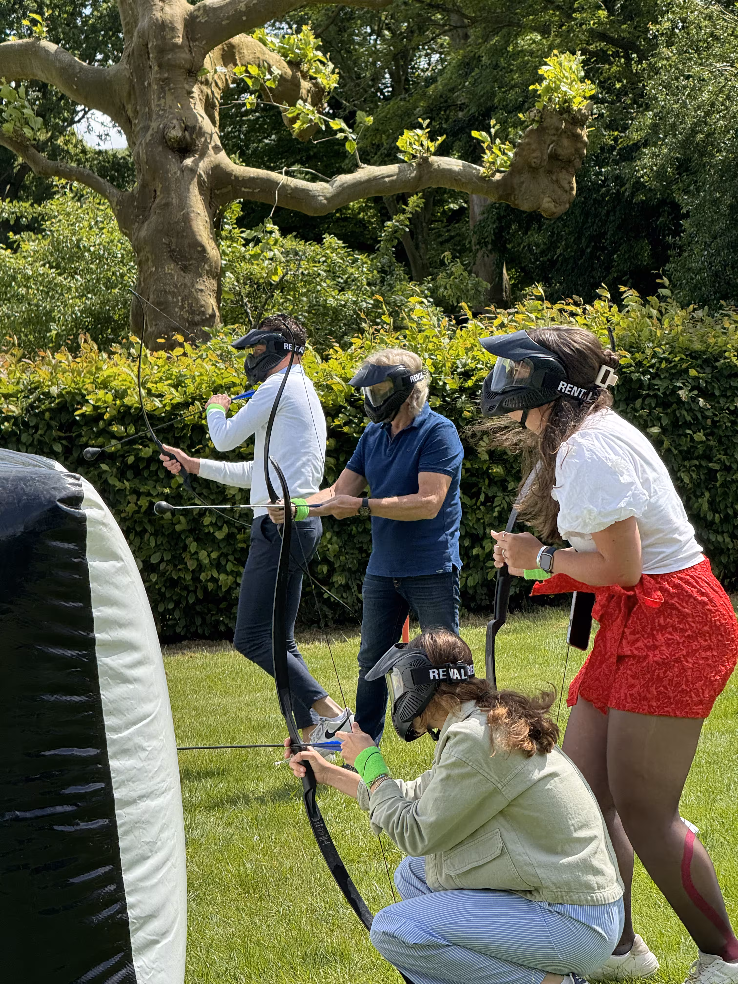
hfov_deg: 12.3
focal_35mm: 120
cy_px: 492
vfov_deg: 16.4
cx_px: 369
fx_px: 3411
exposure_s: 1/550
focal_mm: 15.66
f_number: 2.8
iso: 50
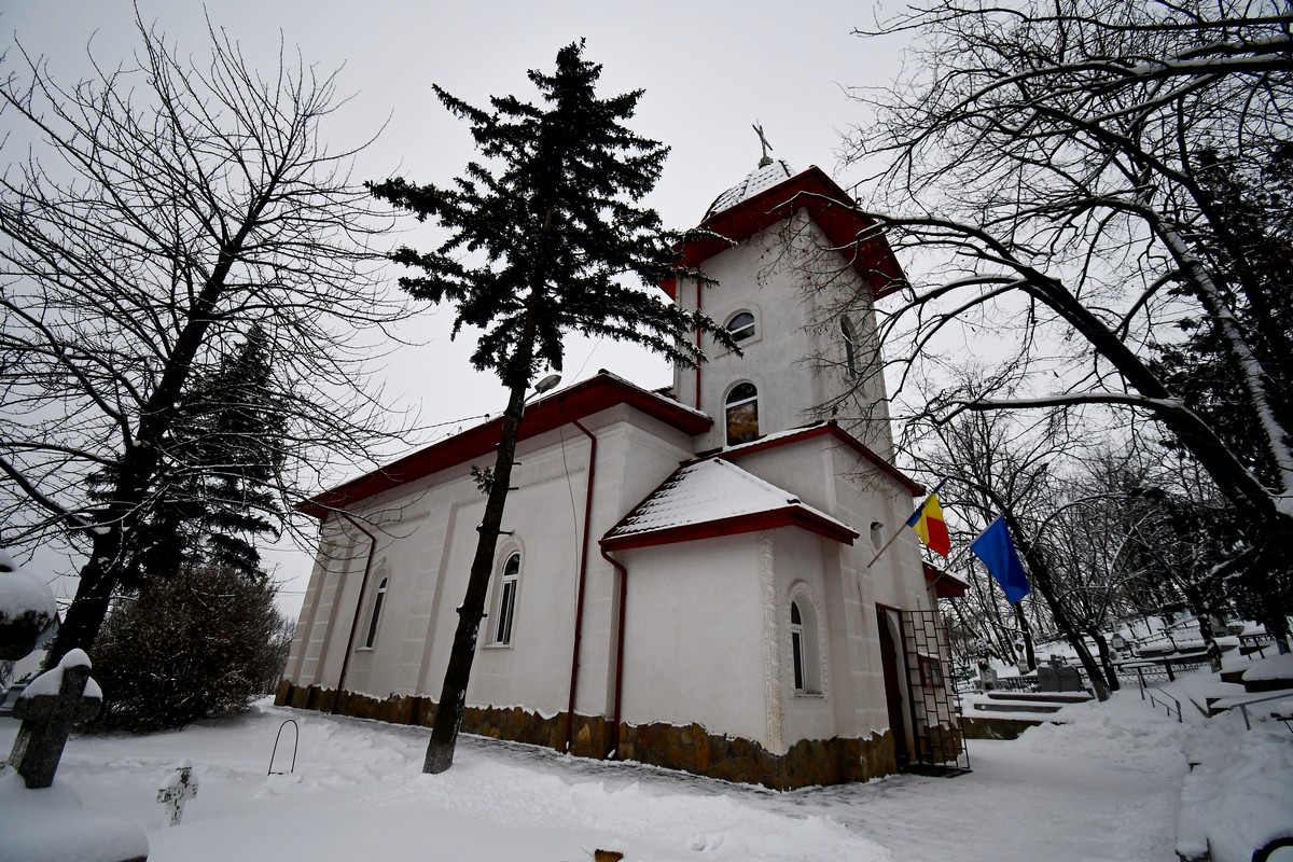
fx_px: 539
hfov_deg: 100.4
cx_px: 646
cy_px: 431
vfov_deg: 77.3
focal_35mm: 15
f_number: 4.5
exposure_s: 1/6400
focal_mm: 10
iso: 800
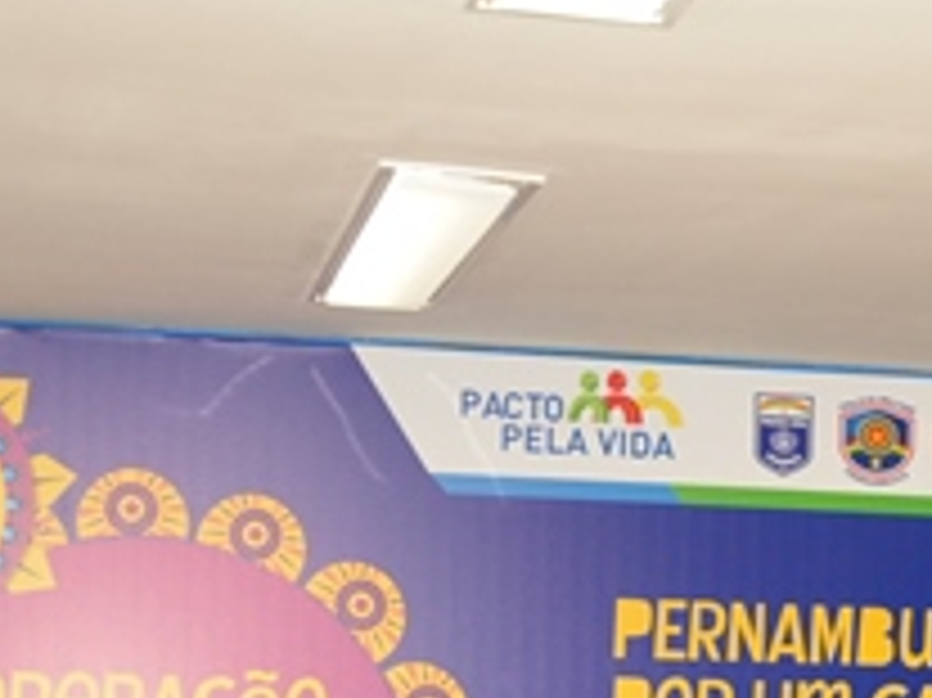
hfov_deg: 11.1
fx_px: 4790
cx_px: 806
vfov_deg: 8.2
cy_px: 853
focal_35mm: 178
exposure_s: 1/100
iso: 400
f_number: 4.5
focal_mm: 40
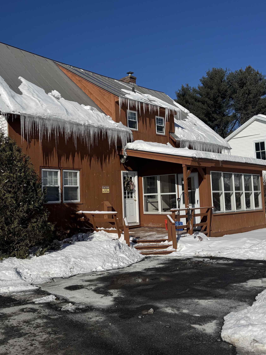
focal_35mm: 33
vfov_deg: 55.3
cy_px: 172
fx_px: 338
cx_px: 111
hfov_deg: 42.8
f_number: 1.78
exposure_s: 1/12346
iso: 80
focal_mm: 6.76
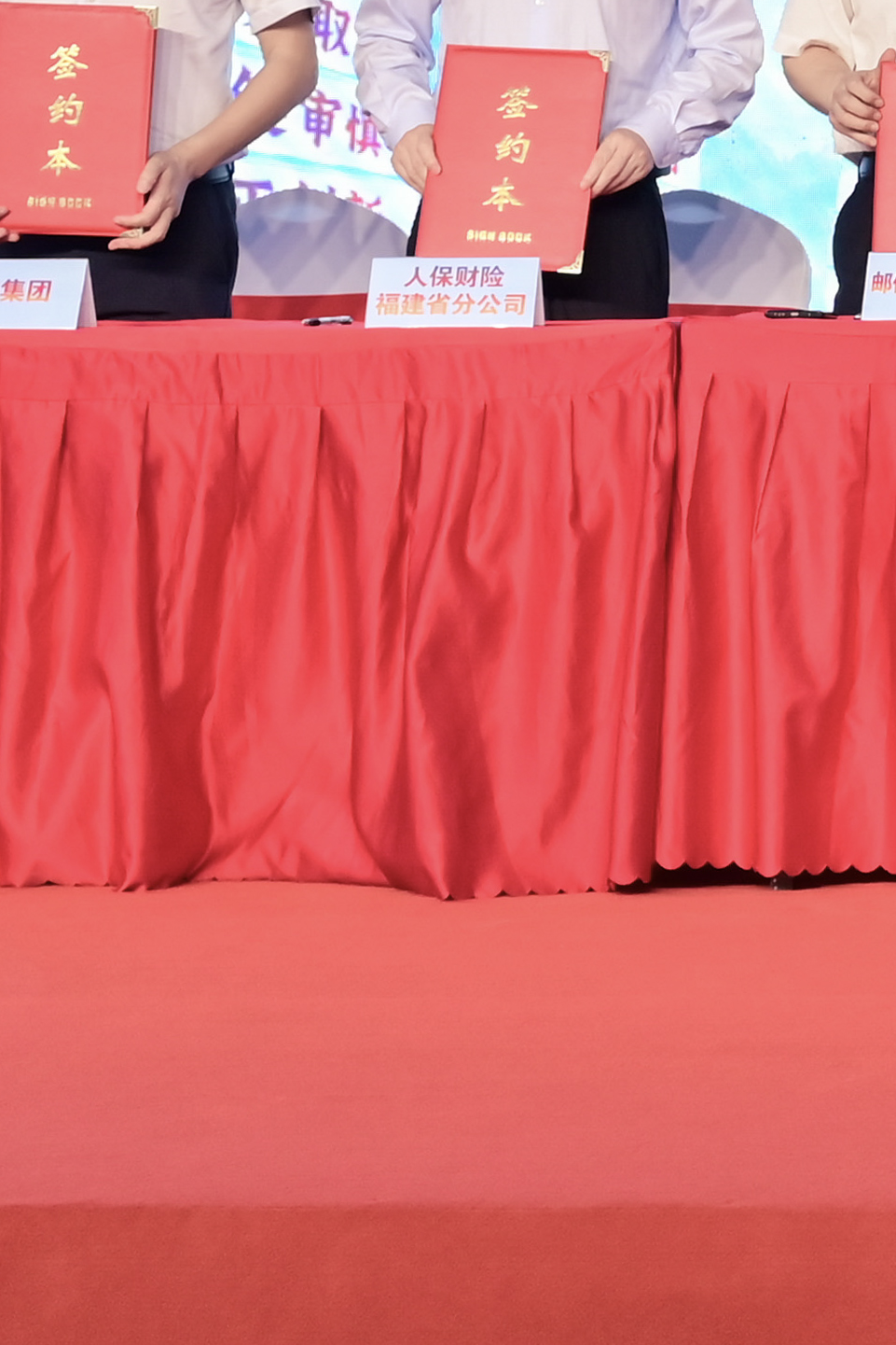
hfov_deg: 8.5
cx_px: 1985
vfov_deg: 13.2
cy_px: -315
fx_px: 5636
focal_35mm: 151
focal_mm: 36
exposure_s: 1/250
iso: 400
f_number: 5
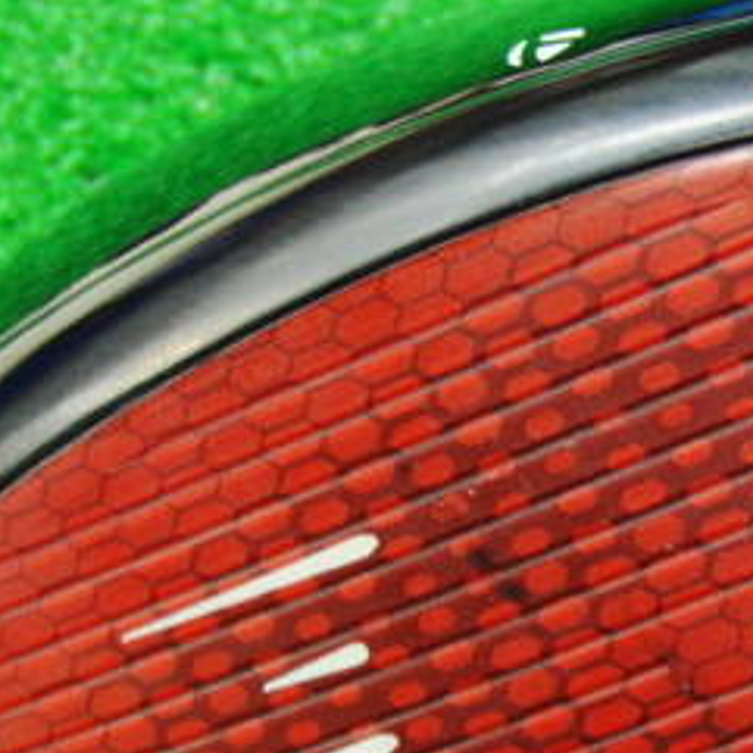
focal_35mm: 87
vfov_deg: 19.9
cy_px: 494
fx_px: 2141
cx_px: 694
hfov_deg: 19.5
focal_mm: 6.42
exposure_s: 1/13
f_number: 3.6
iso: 400
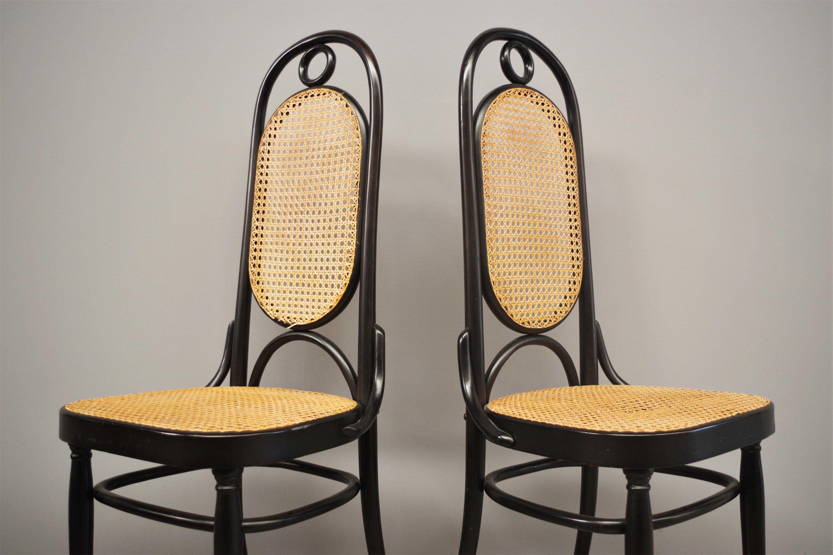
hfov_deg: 55.8
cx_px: 416
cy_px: 278
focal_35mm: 34
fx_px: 787
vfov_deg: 38.9
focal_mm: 23.13
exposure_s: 1/60
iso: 800
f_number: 4
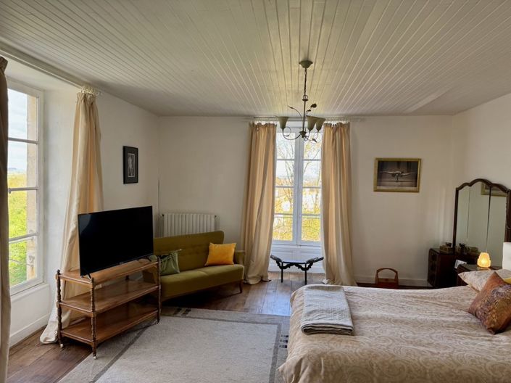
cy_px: 192
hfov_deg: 71.6
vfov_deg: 56.8
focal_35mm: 24
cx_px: 256
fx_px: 354
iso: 64
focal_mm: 6.76
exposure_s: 1/121
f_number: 1.78
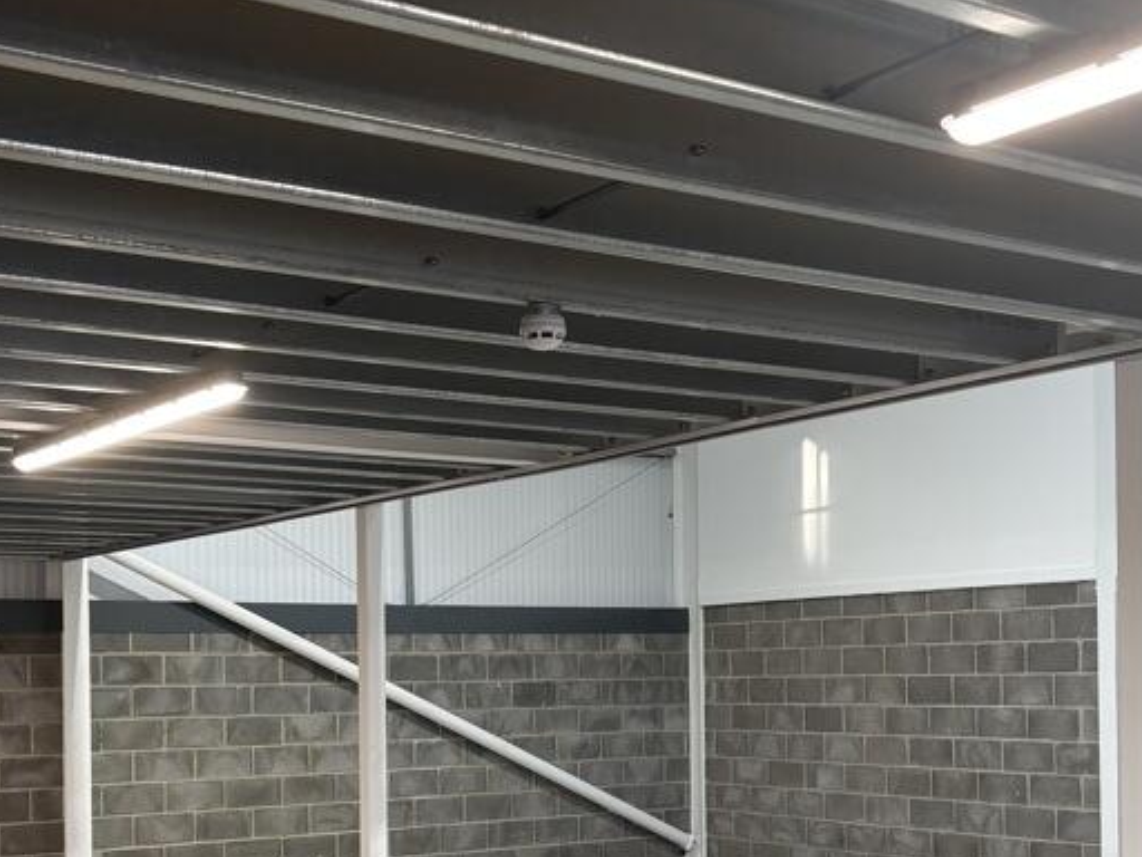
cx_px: 558
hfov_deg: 36.8
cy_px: 692
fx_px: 1716
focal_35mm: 52
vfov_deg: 27.4
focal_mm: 5.96
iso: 100
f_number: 1.6
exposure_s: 1/100
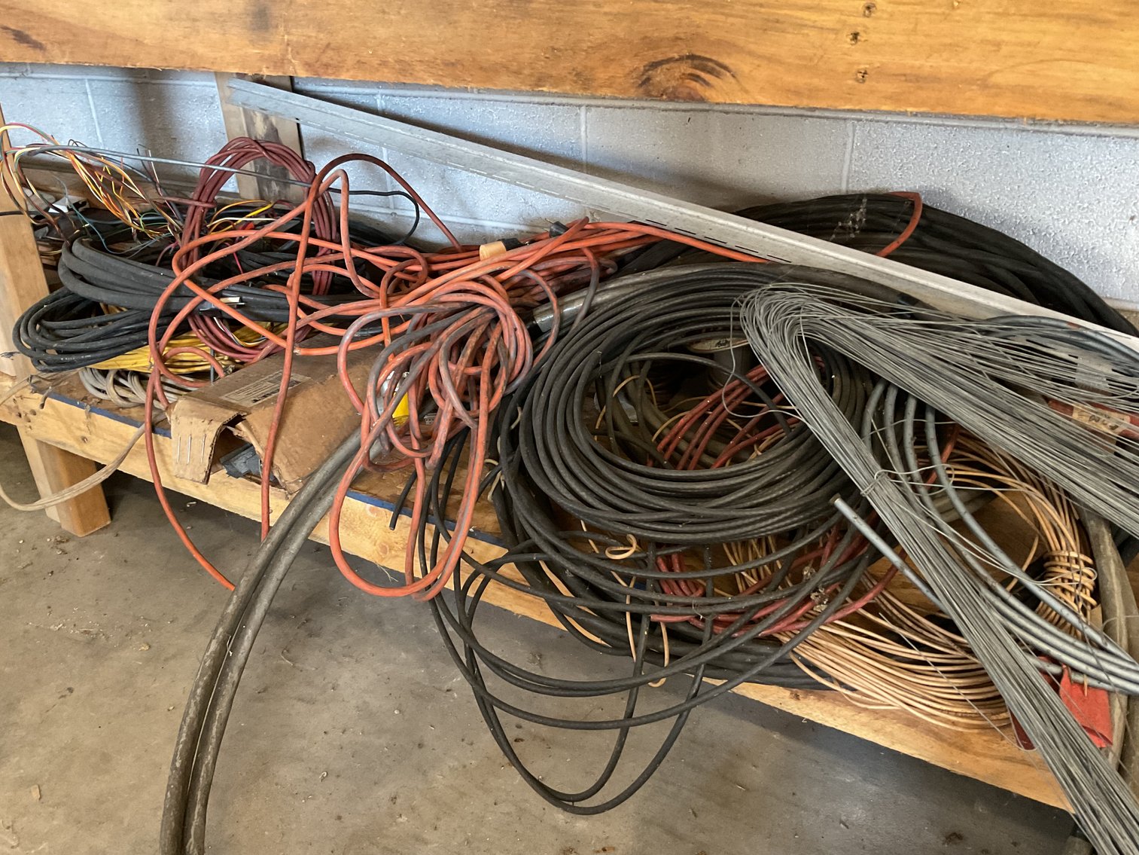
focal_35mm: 29
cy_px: 428
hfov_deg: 61.7
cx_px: 570
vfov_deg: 48.2
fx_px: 954
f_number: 1.8
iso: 320
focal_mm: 3
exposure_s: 1/30
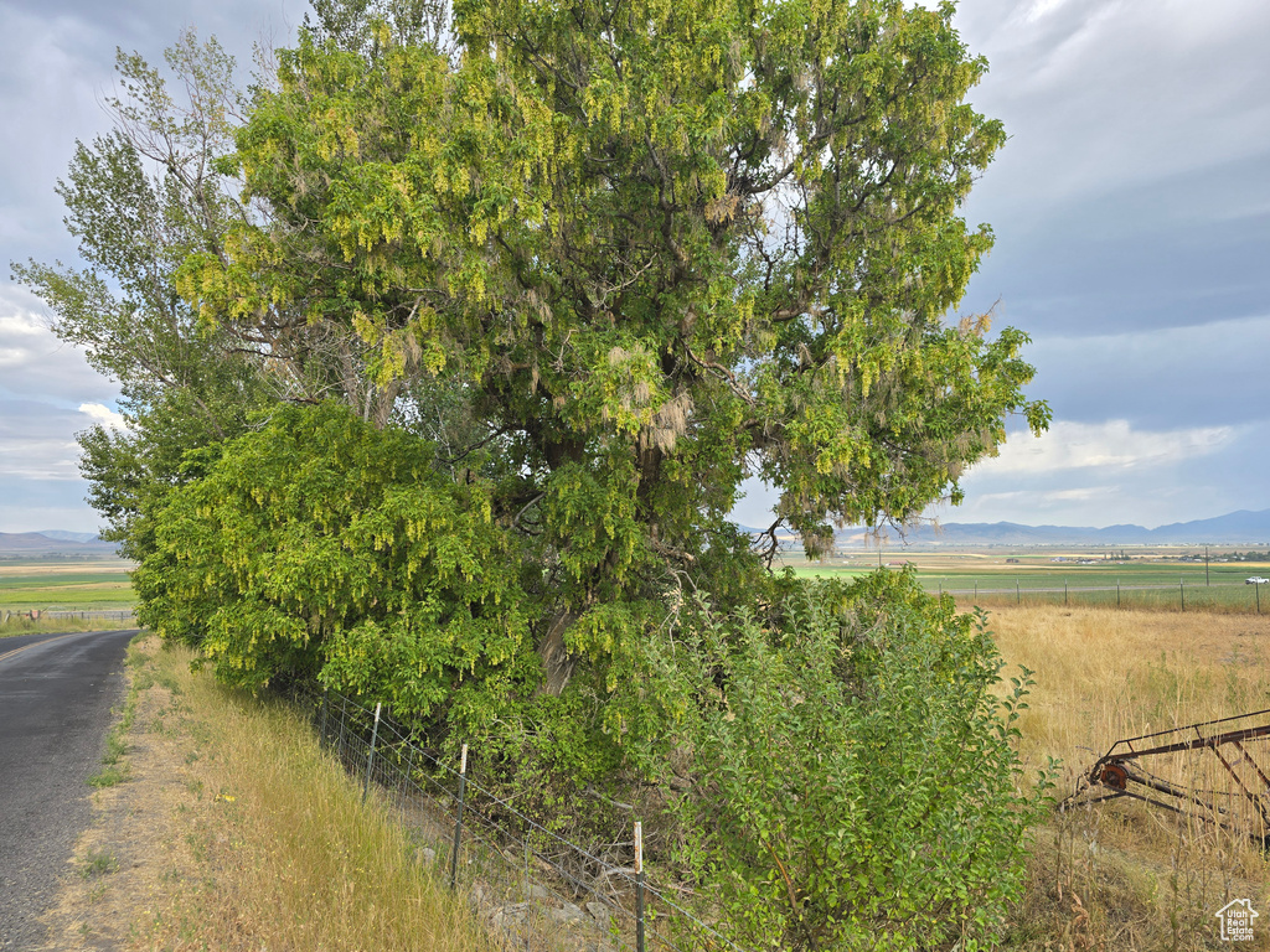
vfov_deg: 58.9
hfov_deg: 73.9
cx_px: 635
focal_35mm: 23
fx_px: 844
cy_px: 476
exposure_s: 1/228
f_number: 1.7
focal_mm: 6.3
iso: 12
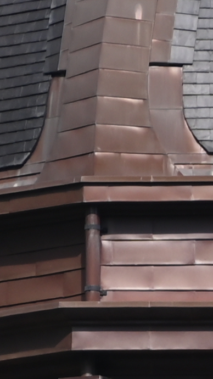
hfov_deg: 0.4
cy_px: 309
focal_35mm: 2753
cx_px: 771
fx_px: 27649
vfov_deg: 0.8
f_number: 6.3
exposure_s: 1/160
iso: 100
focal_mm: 300
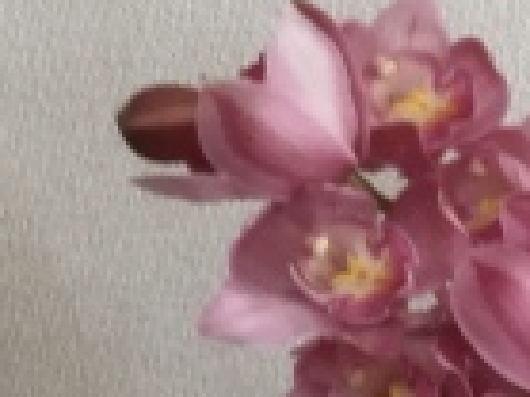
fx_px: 2172
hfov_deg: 12.3
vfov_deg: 10.4
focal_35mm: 142
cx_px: 1058
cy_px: 357
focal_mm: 3.3
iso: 50
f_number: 2.4
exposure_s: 1/30
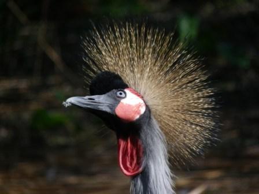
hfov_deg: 3.2
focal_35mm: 624
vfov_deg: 2.4
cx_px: 130
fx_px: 4669
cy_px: 97
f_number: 5
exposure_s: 1/320
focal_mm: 110.4
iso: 50
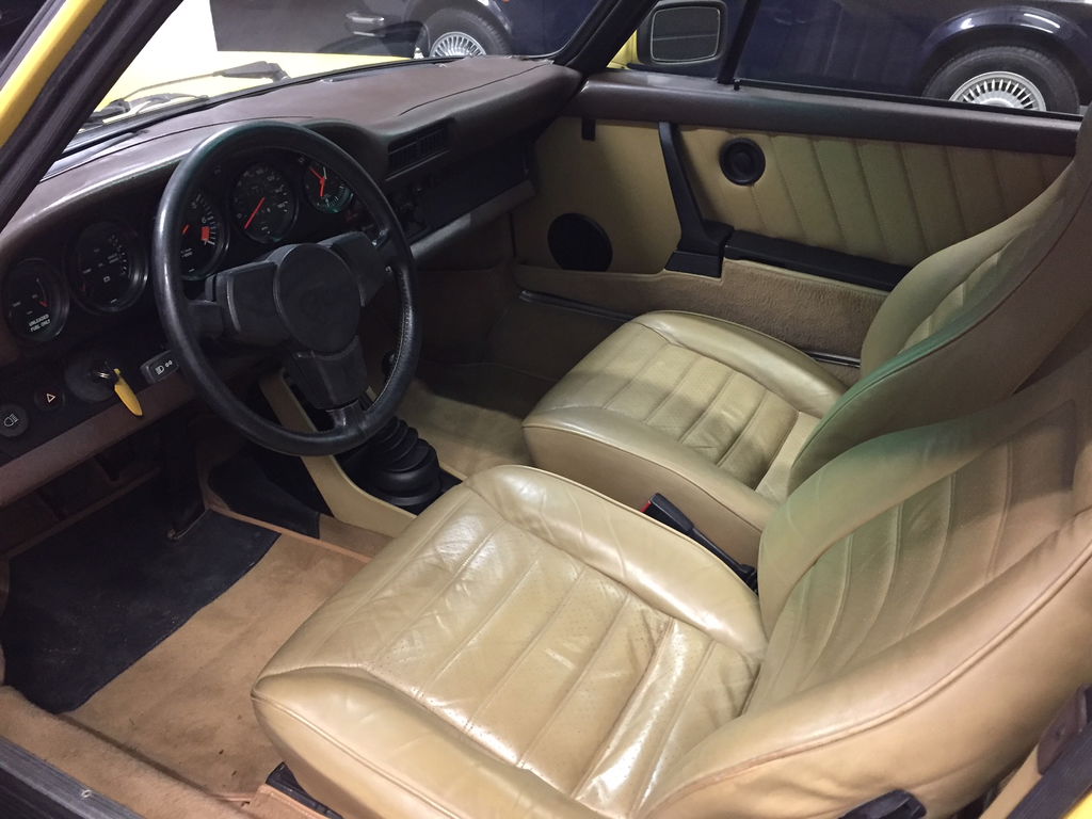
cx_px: 546
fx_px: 915
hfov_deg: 61.7
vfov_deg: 48.2
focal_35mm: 29
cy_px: 410
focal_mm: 4.15
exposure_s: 1/17
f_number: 2.2
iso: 250
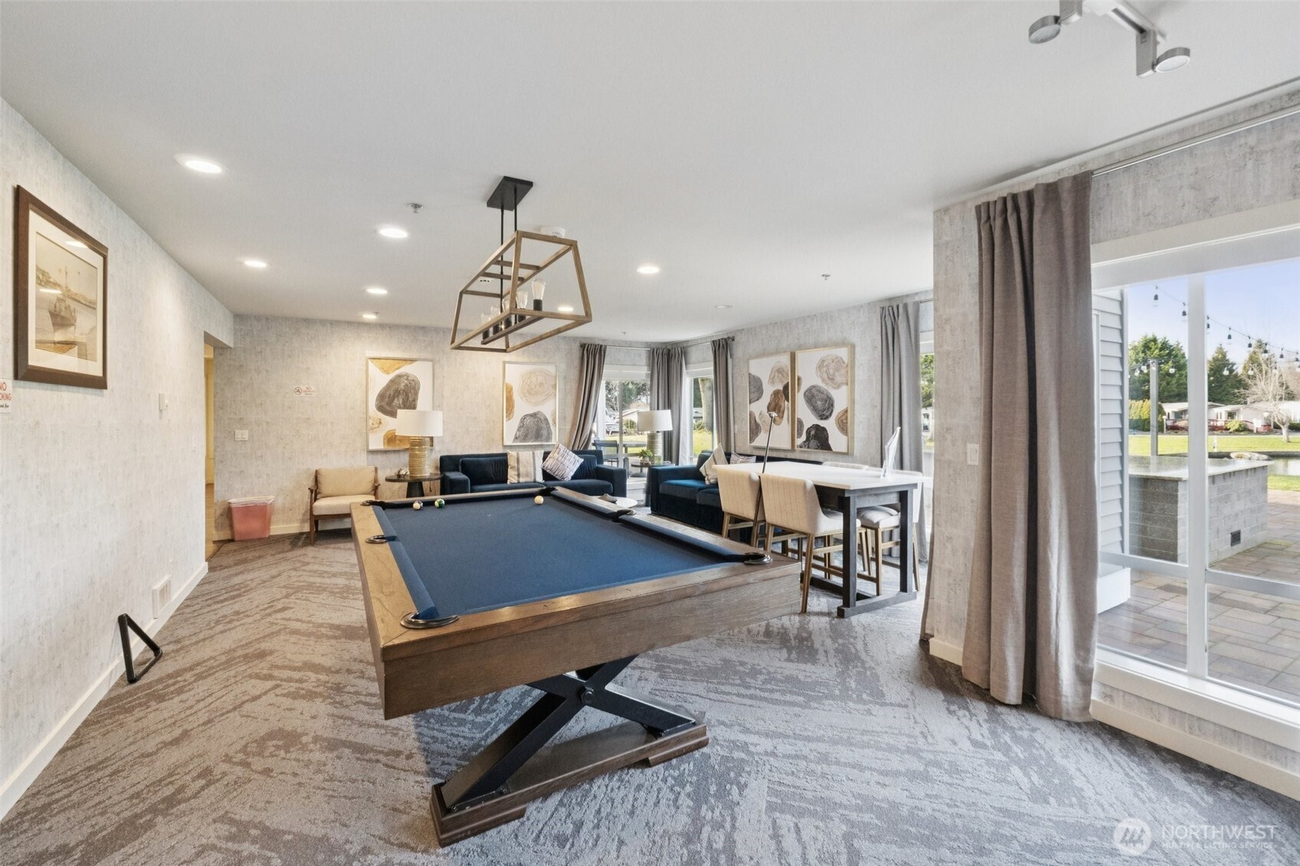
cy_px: 433
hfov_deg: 100.4
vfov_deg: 77.3
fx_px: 542
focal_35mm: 15
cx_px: 650
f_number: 9
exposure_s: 1/30
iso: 1600
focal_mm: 10
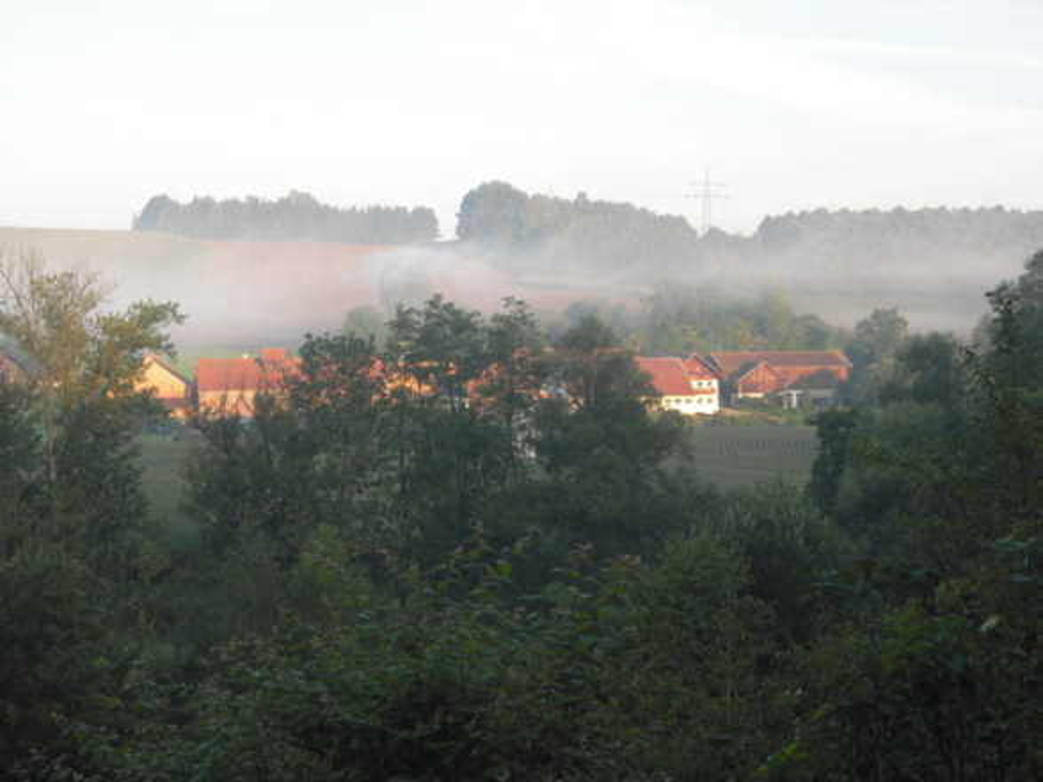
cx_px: 522
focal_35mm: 78
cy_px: 391
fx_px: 2350
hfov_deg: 25.0
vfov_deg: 18.9
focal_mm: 12.8
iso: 100
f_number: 4.2
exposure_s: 1/80
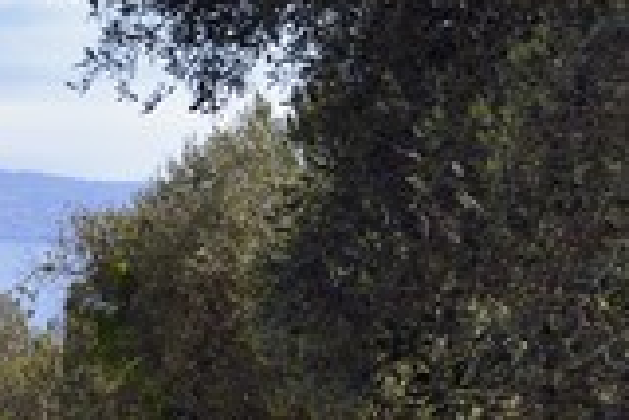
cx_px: 20
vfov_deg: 12.7
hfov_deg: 19.0
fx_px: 1836
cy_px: 530
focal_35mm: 105
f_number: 8
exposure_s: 1/400
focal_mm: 40
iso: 200
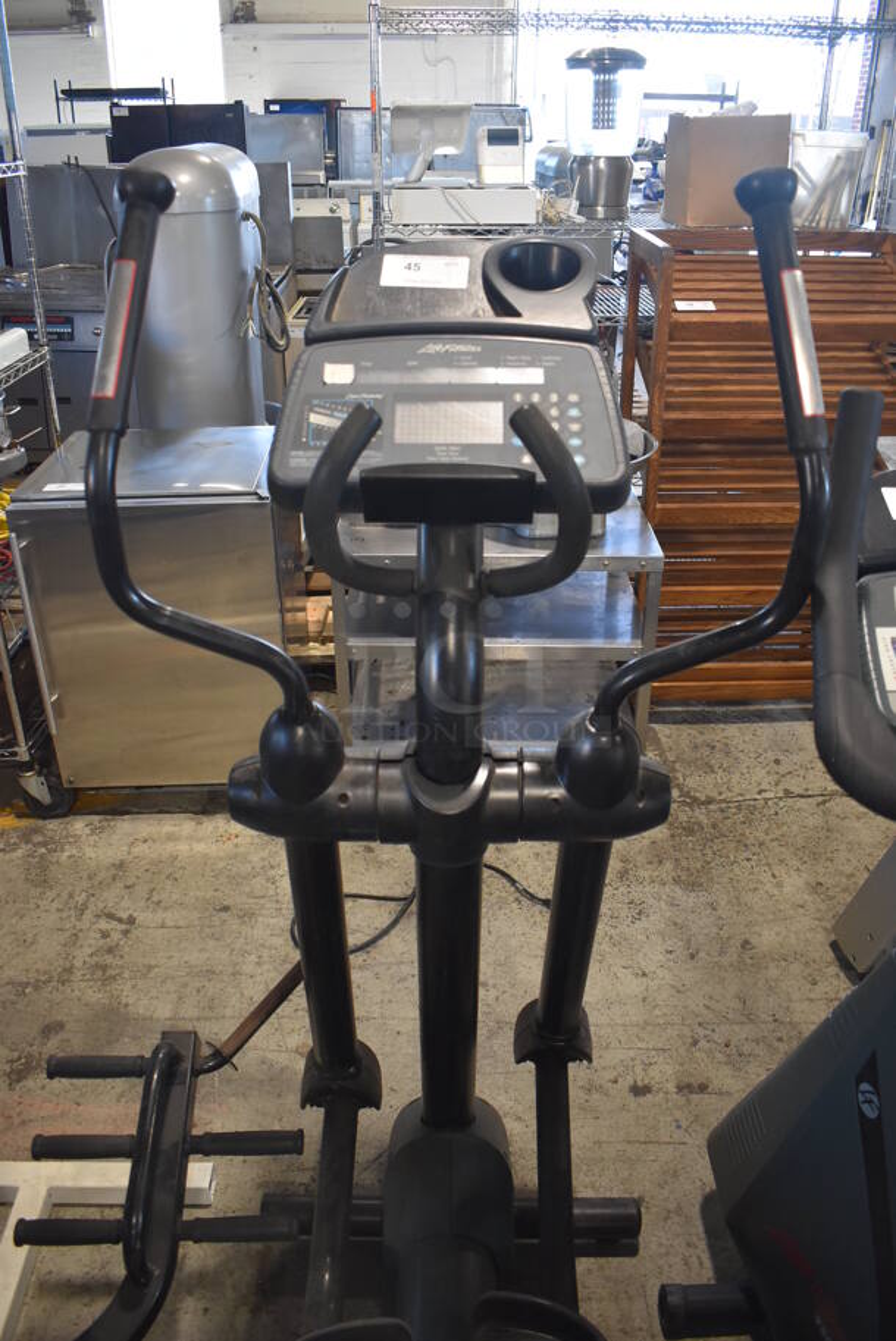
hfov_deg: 48.0
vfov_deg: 67.3
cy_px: 670
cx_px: 448
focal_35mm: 27
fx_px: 1006
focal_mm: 18
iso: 1250
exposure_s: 1/125
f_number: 3.5
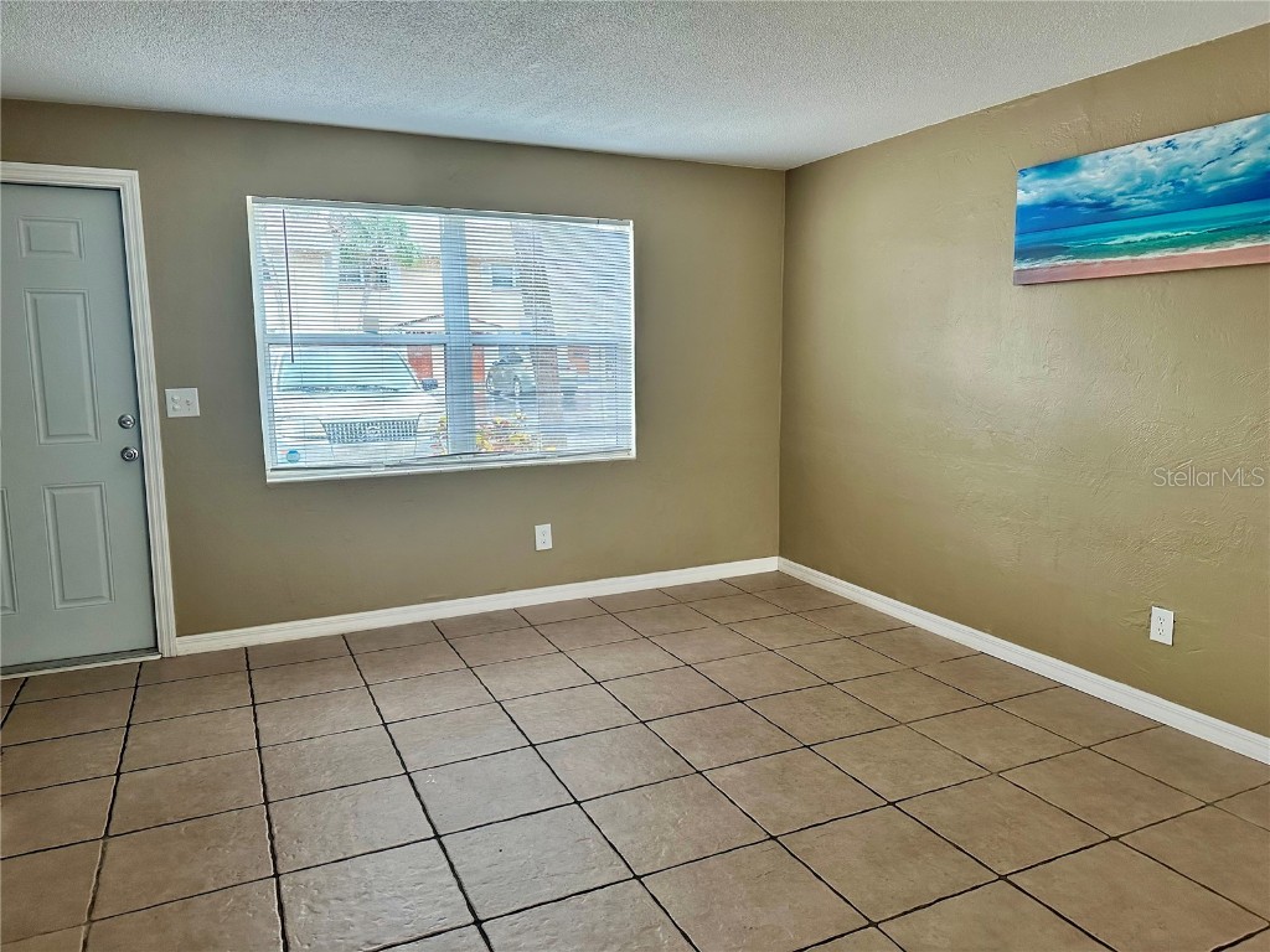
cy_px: 476
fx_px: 881
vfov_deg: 56.8
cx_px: 635
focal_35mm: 24
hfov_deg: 71.6
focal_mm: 6.86
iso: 200
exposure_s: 1/120
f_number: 1.78
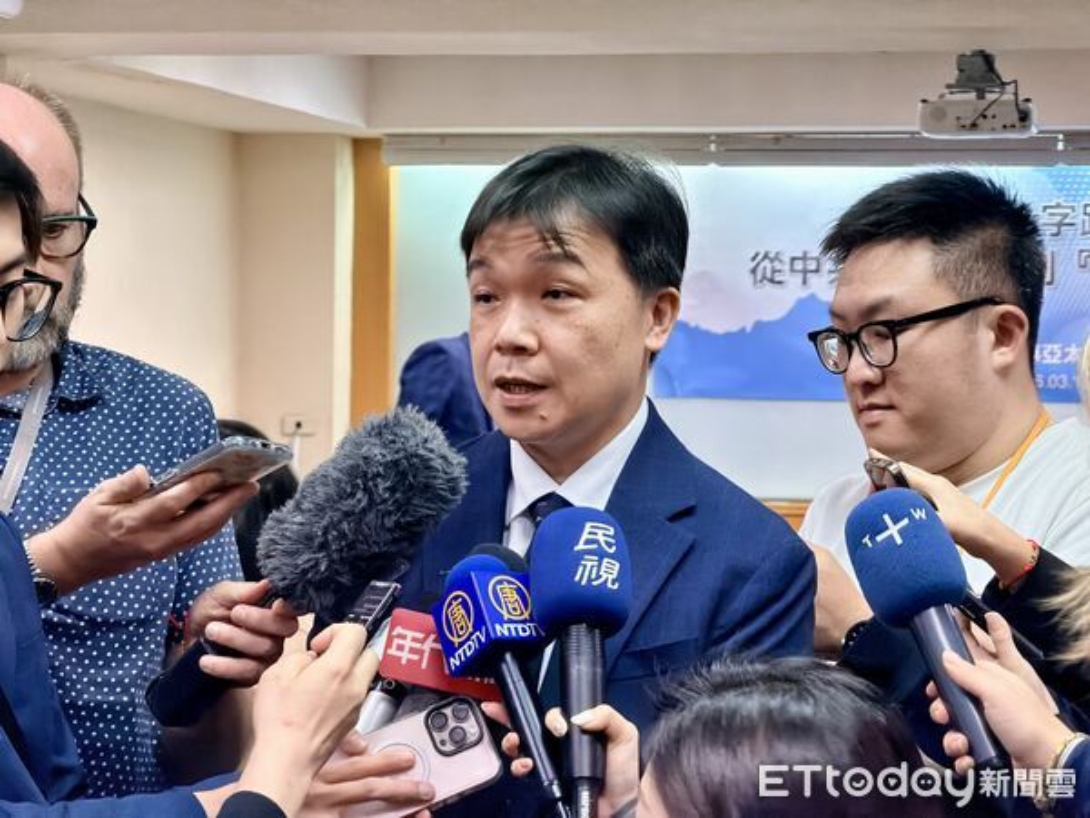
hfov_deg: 19.6
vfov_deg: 14.8
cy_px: 409
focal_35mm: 100
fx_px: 3149
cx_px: 545
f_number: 2.8
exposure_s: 1/120
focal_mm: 16.89
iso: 800
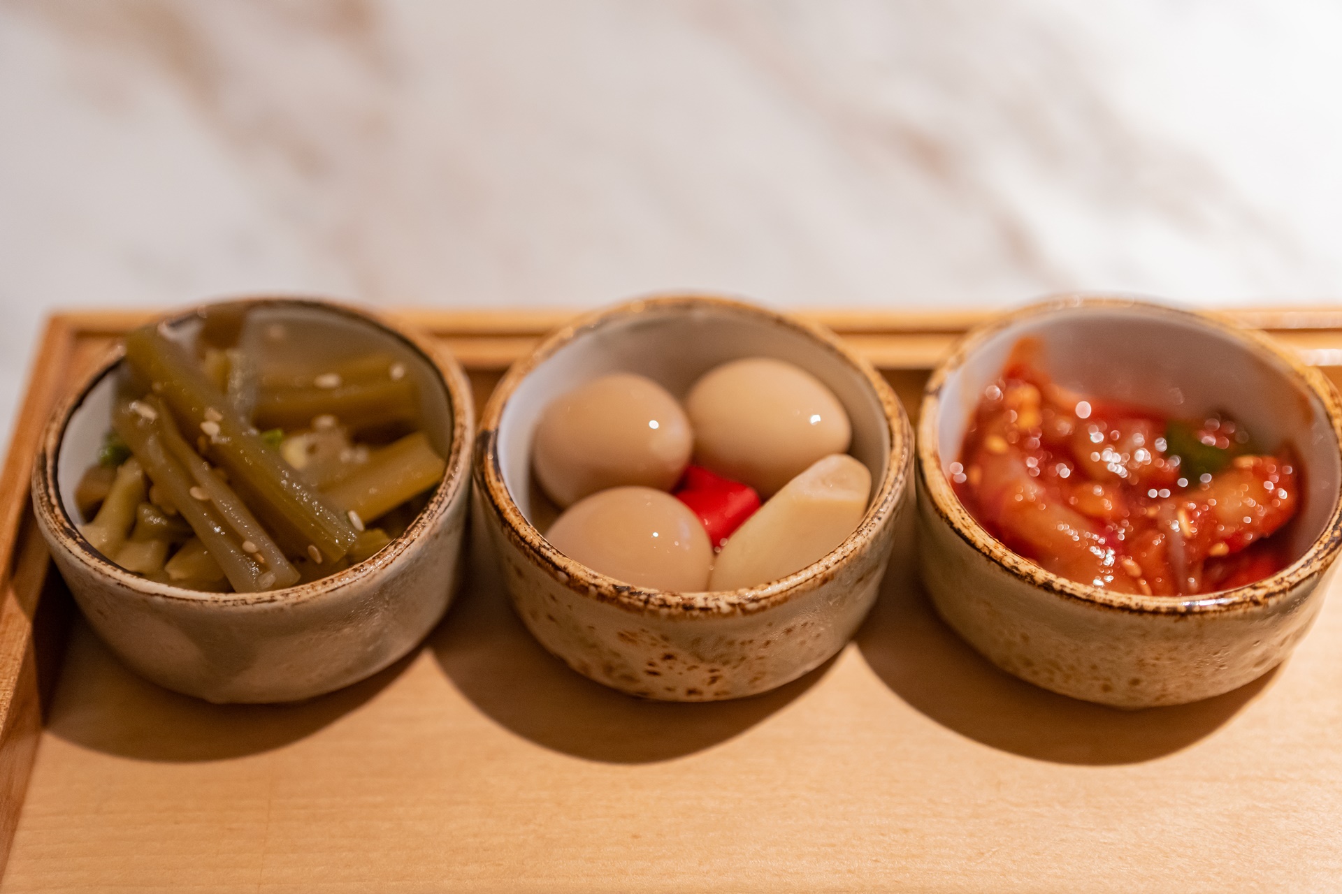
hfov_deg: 39.6
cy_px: 447
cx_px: 671
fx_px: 1864
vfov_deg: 27.0
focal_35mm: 50
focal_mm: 50
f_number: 2.2
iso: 2500
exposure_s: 1/100
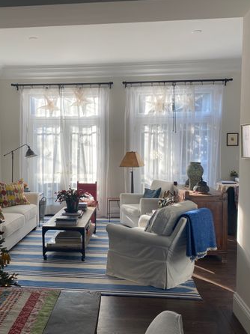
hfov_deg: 40.2
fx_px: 337
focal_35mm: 35
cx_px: 87
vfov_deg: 52.7
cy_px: 167
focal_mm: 4.25
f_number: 1.8
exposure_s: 1/177
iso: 32
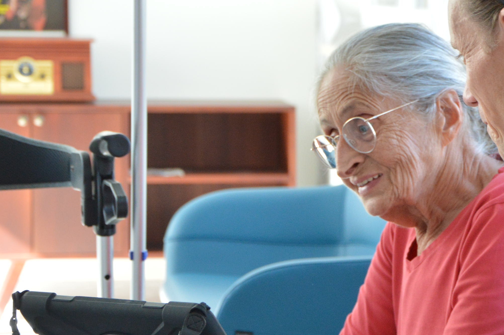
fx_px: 2462
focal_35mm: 176
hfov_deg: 11.7
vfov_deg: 7.8
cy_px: 237
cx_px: 358
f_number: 5
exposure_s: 1/80
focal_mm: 52
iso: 800
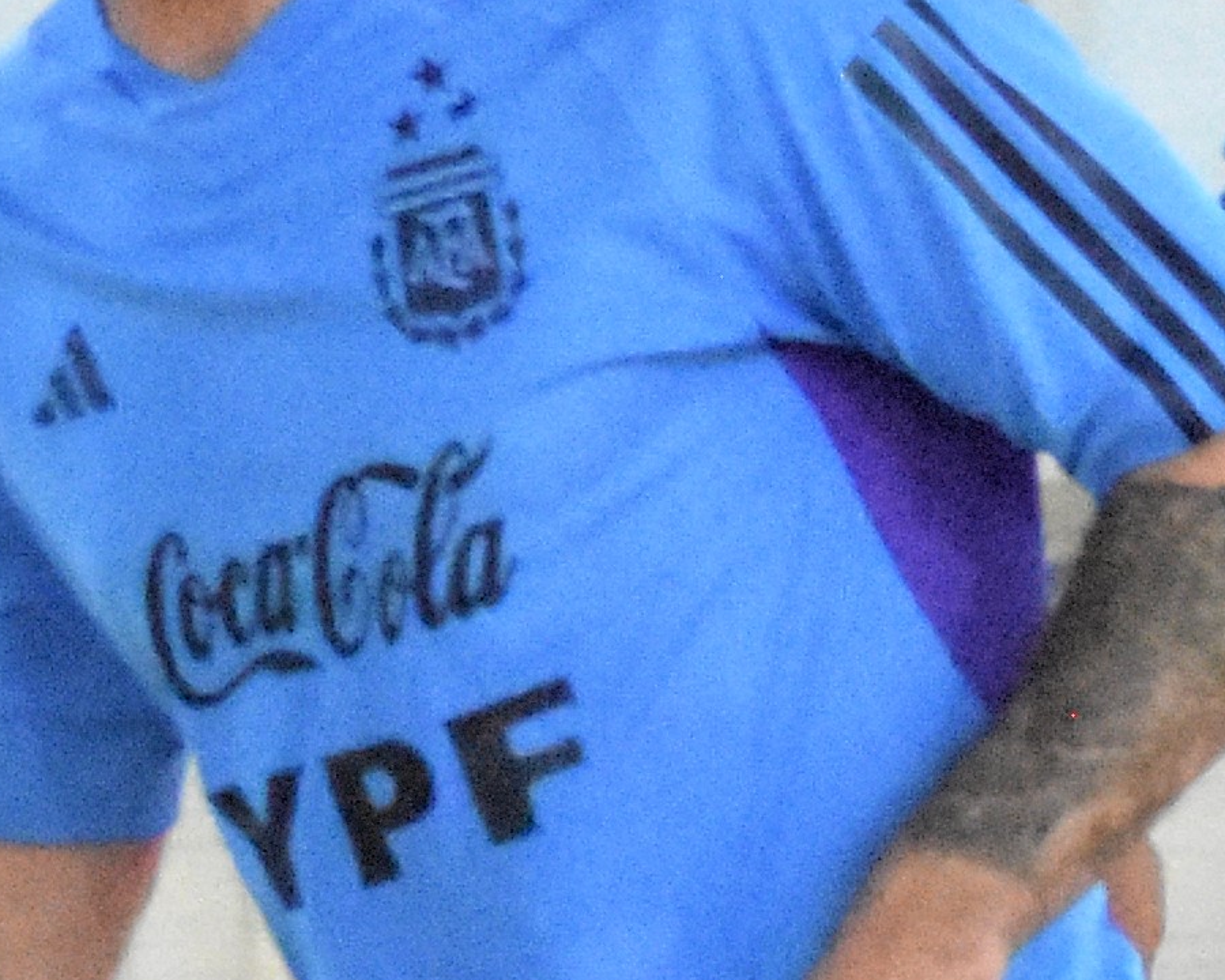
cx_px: 169
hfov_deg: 2.7
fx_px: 25528
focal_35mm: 704
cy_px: 1458
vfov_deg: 2.2
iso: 10000
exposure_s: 1/1000
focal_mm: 75
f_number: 4.8
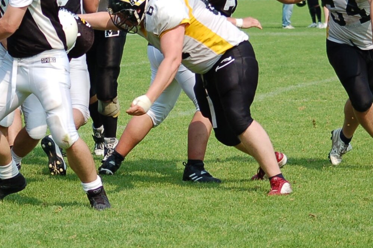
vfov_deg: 5.9
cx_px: 63
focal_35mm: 233
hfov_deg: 8.8
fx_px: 2410
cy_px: 44
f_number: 5
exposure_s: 1/1250
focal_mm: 70
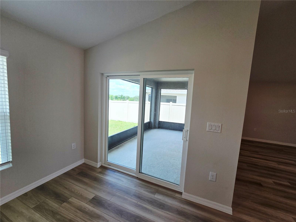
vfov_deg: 89.9
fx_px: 111
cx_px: 148
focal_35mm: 13
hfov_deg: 106.2
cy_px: 111
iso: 50
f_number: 2.2
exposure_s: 1/133
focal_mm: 2.2
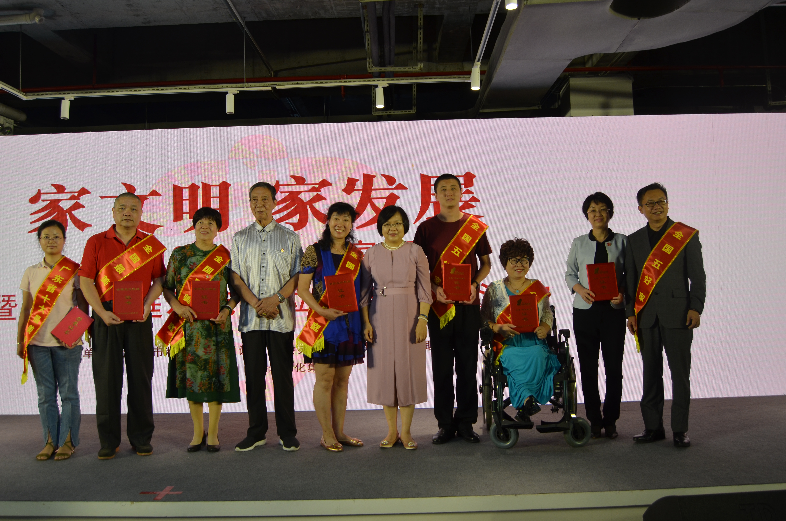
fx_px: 621
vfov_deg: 45.5
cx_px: 393
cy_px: 260
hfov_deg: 64.7
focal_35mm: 28
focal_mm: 19
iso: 400
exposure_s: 1/80
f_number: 4.5
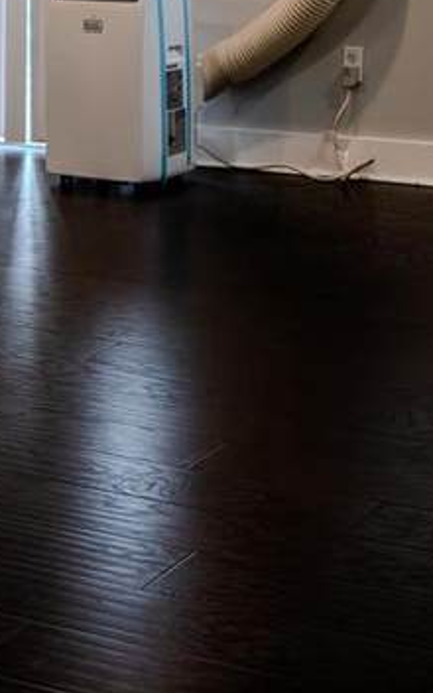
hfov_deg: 14.7
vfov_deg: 21.6
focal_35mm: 89
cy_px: -135
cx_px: 175
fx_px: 1680
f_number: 2
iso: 100
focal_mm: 16
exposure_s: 1/30
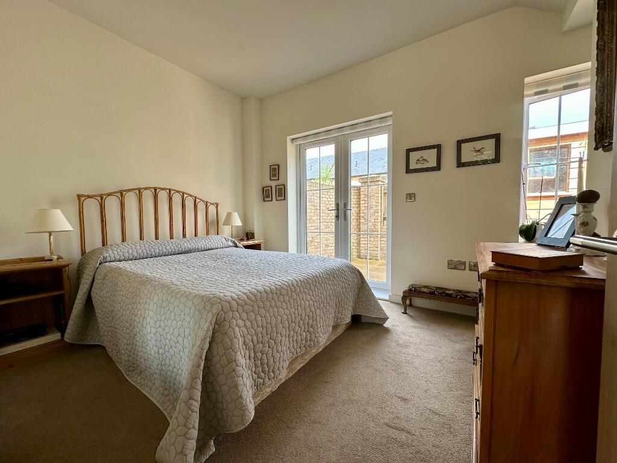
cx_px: 308
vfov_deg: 85.7
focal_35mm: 14
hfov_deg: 102.1
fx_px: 250
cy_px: 232
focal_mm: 2.22
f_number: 2.2
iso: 40
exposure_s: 1/103
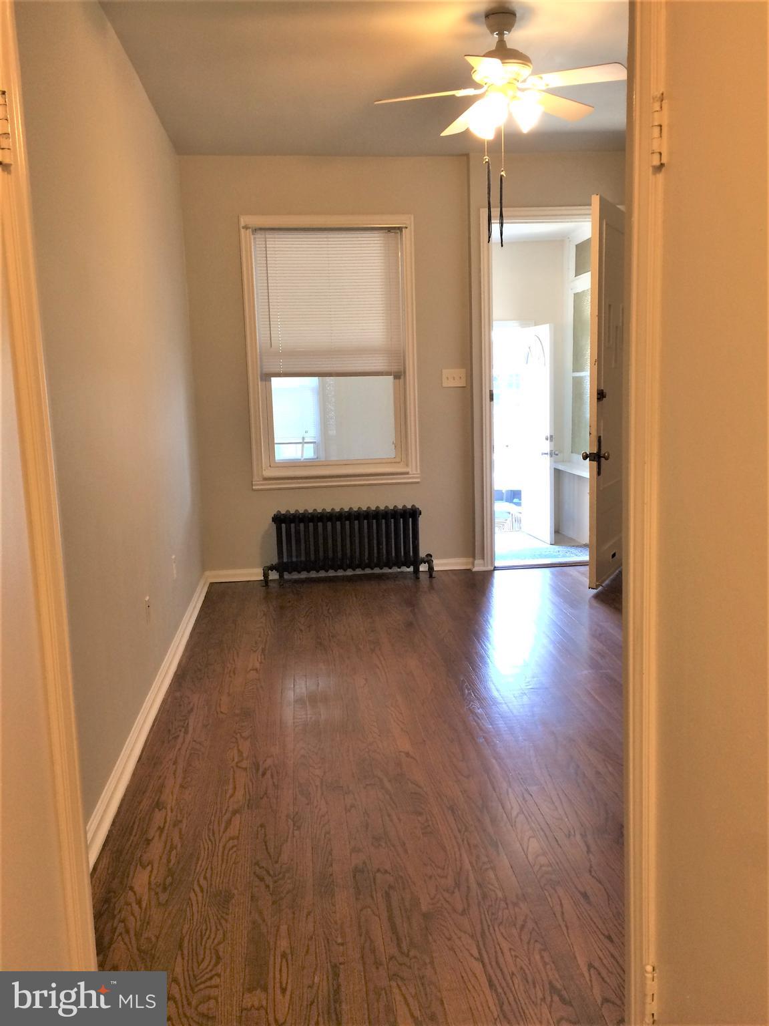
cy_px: 513
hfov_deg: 48.2
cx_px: 384
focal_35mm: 29
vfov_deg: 61.7
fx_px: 859
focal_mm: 4.15
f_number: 2.2
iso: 80
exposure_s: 1/30
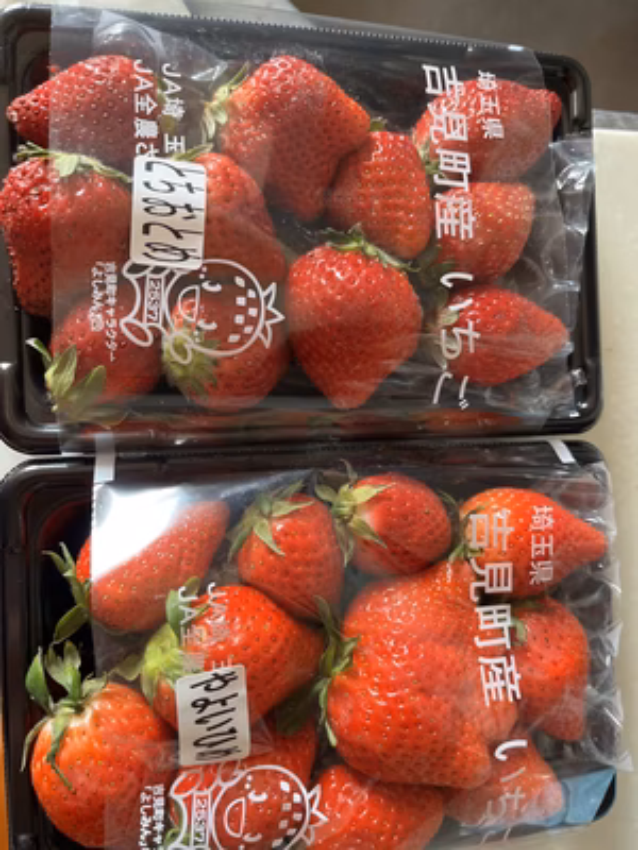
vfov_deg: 67.3
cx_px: 319
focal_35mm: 26
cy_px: 425
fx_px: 639
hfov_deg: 53.1
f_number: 1.6
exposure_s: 1/106
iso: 125
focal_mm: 5.1
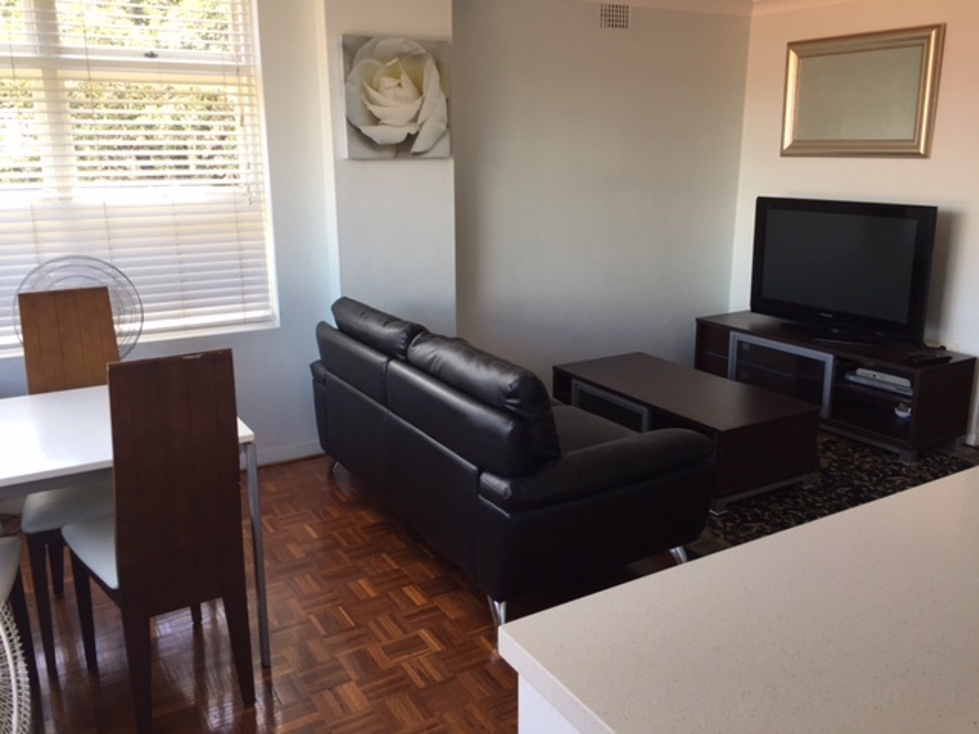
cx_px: 490
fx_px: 820
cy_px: 367
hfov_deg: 61.7
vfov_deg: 48.2
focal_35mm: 29
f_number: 2.2
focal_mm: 4.15
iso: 50
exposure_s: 1/100
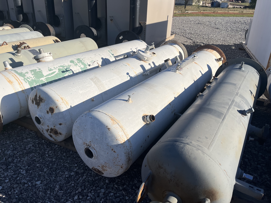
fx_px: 204
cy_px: 102
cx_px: 136
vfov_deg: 53.1
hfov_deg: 67.3
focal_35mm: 26
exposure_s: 1/6494
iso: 50
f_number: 1.6
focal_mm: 5.1
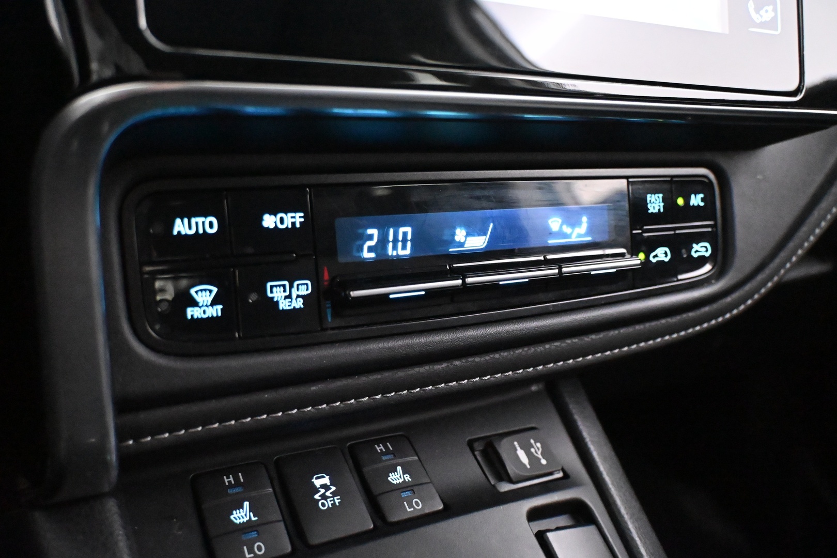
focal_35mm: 32
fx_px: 732
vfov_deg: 41.7
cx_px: 418
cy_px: 279
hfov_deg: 59.5
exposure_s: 1/50
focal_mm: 21
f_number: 4
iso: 12800
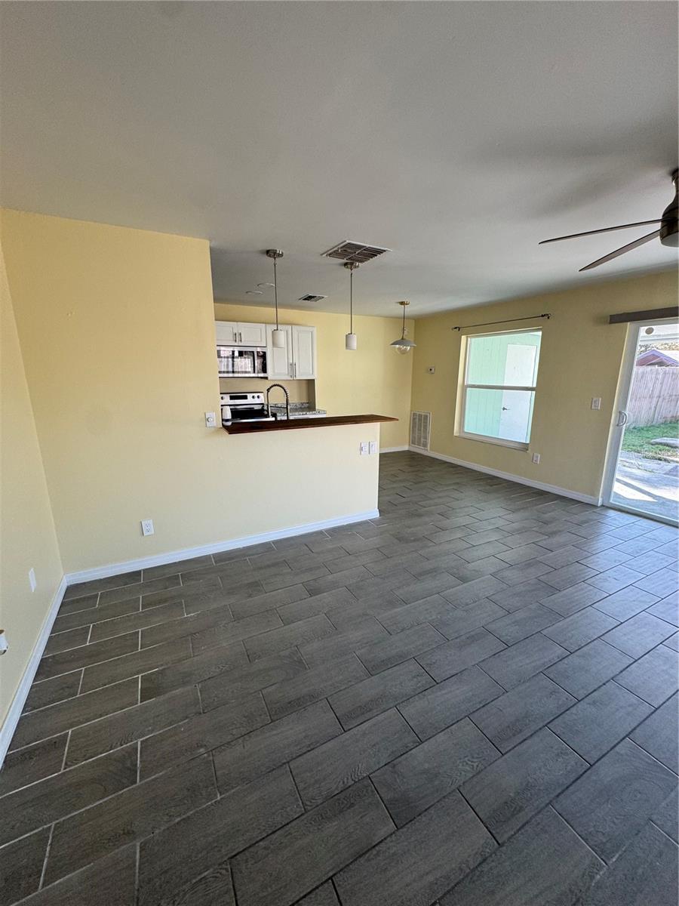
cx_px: 340
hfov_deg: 85.7
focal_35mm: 14
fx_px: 366
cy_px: 453
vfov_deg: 102.1
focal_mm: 2.22
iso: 80
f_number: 2.2
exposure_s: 1/99
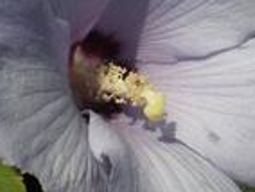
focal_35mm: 107
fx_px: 790
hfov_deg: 18.3
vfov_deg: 13.8
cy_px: 38
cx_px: 135
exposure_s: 1/1000
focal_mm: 6.3
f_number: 4.6
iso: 64
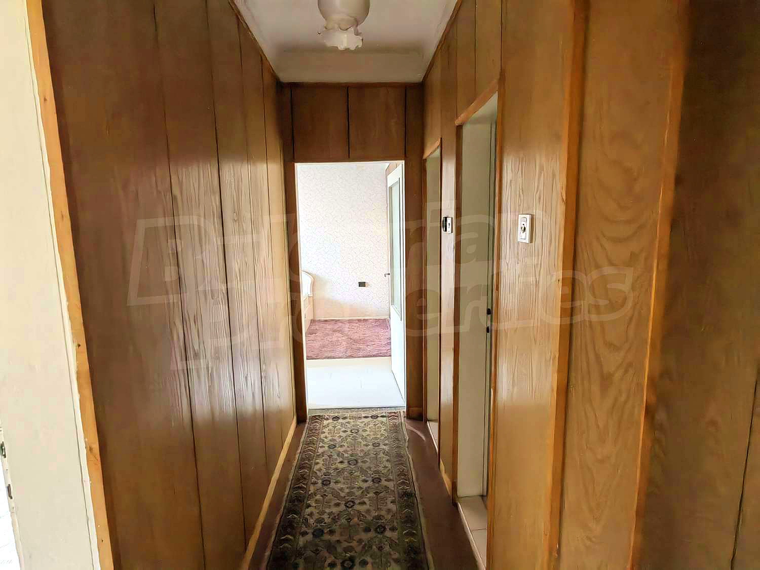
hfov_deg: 87.8
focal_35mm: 18
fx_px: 395
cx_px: 380
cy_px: 285
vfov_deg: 71.6
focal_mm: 1.68
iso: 800
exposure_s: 1/20
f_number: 2.2
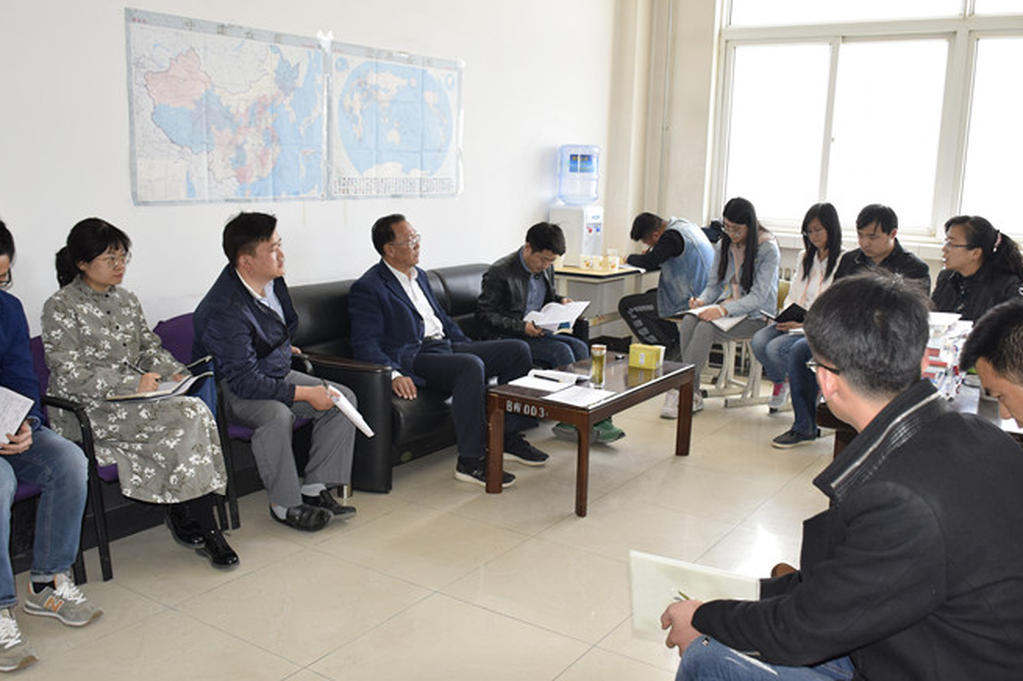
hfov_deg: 57.2
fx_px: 937
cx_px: 517
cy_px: 323
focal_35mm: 33
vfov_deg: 39.9
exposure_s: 1/125
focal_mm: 18
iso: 400
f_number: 4
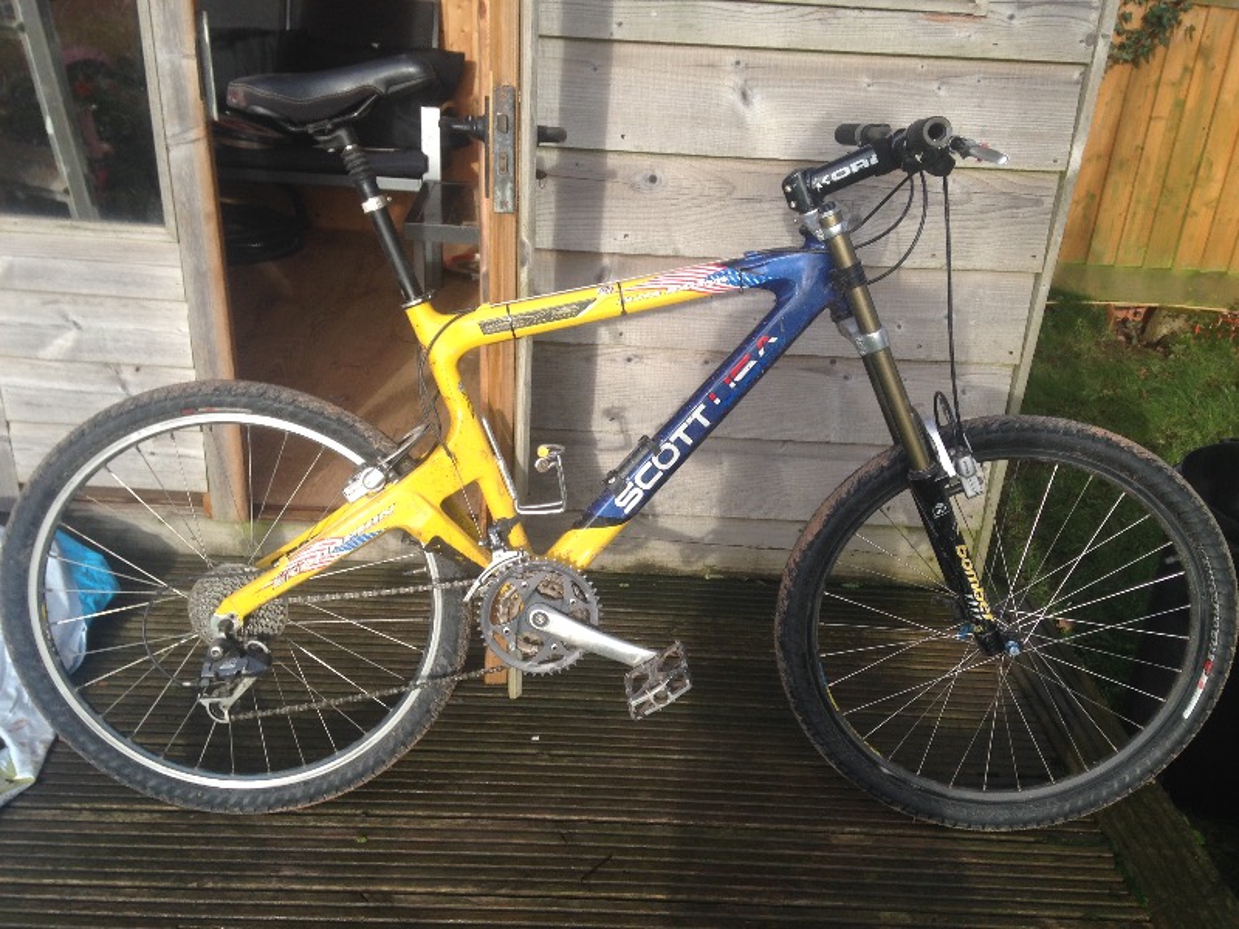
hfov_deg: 55.4
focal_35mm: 33
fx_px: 1181
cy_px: 464
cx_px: 620
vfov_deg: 42.9
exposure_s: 1/616
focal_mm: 4.12
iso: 50
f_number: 2.4
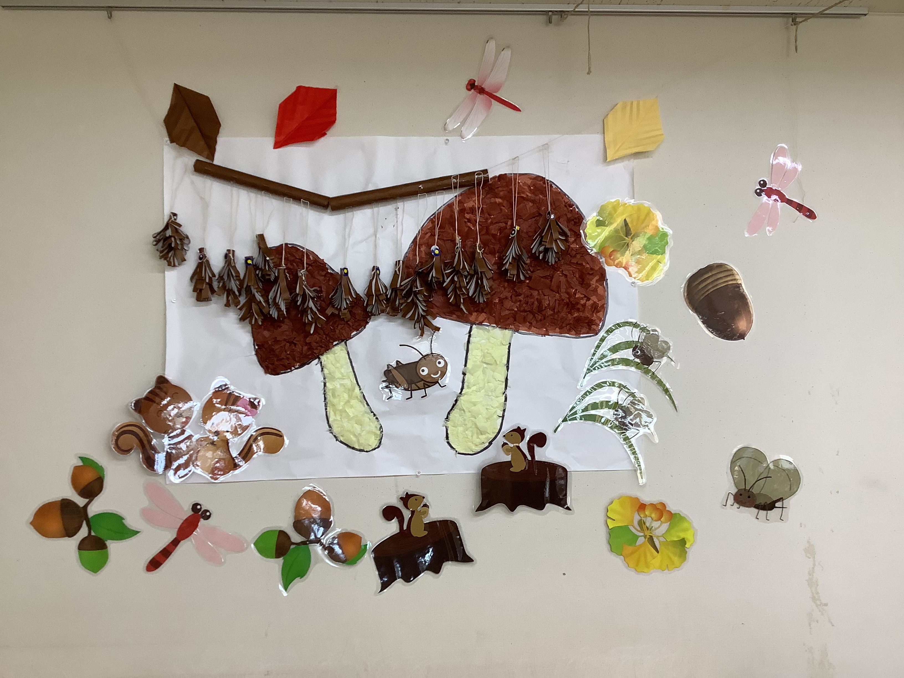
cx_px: 452
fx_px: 810
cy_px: 339
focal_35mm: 31
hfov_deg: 58.4
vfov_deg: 45.4
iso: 80
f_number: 2.4
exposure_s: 1/50
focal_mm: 3.3
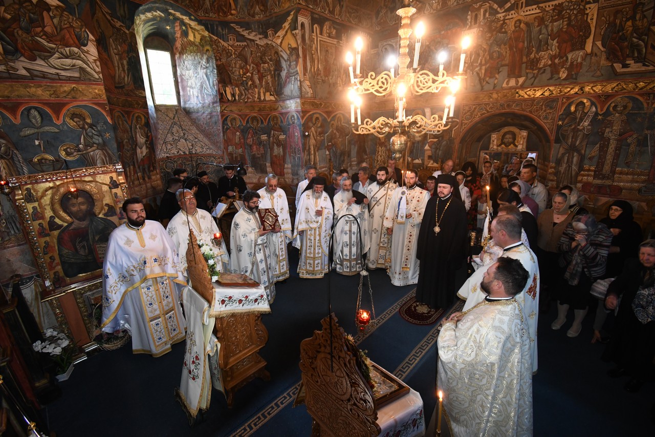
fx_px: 273
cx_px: 328
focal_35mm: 15
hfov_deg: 100.4
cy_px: 218
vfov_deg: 77.3
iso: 2000
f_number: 4.5
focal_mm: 10
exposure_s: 1/40
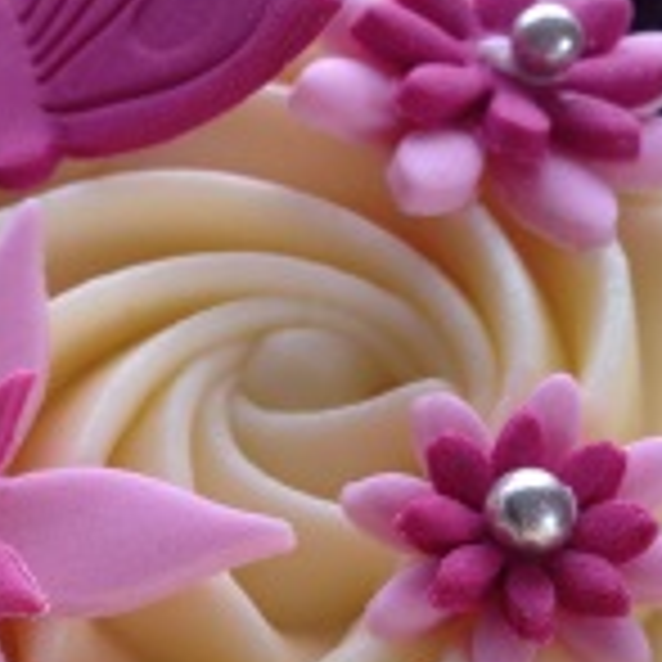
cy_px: 576
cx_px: 32
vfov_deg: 19.2
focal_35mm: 89
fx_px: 1926
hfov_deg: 19.1
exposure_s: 1/120
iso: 80
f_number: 2.4
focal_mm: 4.13
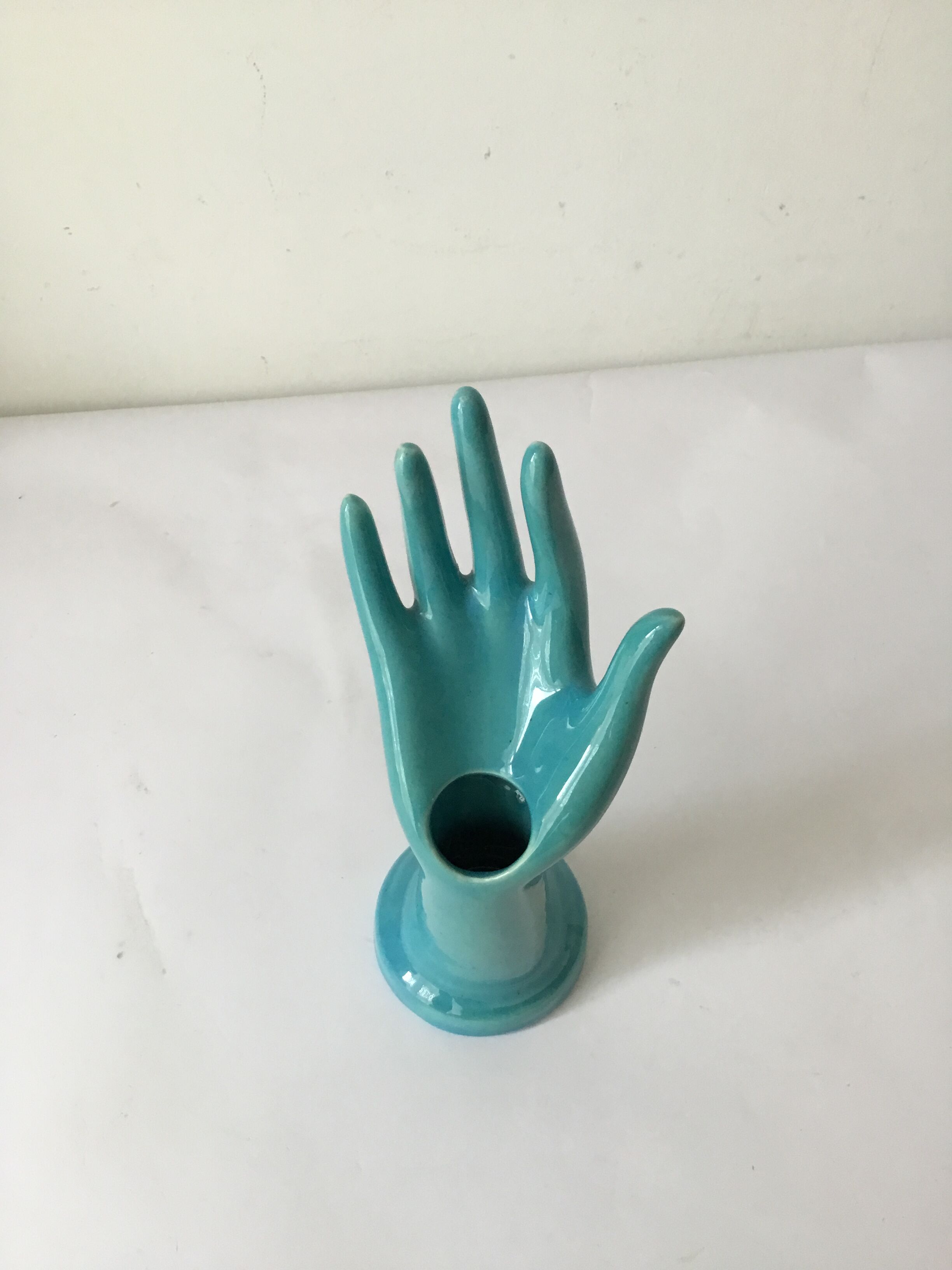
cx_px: 476
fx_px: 1137
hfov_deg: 45.4
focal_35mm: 31
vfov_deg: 58.4
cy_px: 635
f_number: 2.4
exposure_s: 1/33
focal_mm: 3.3
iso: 80
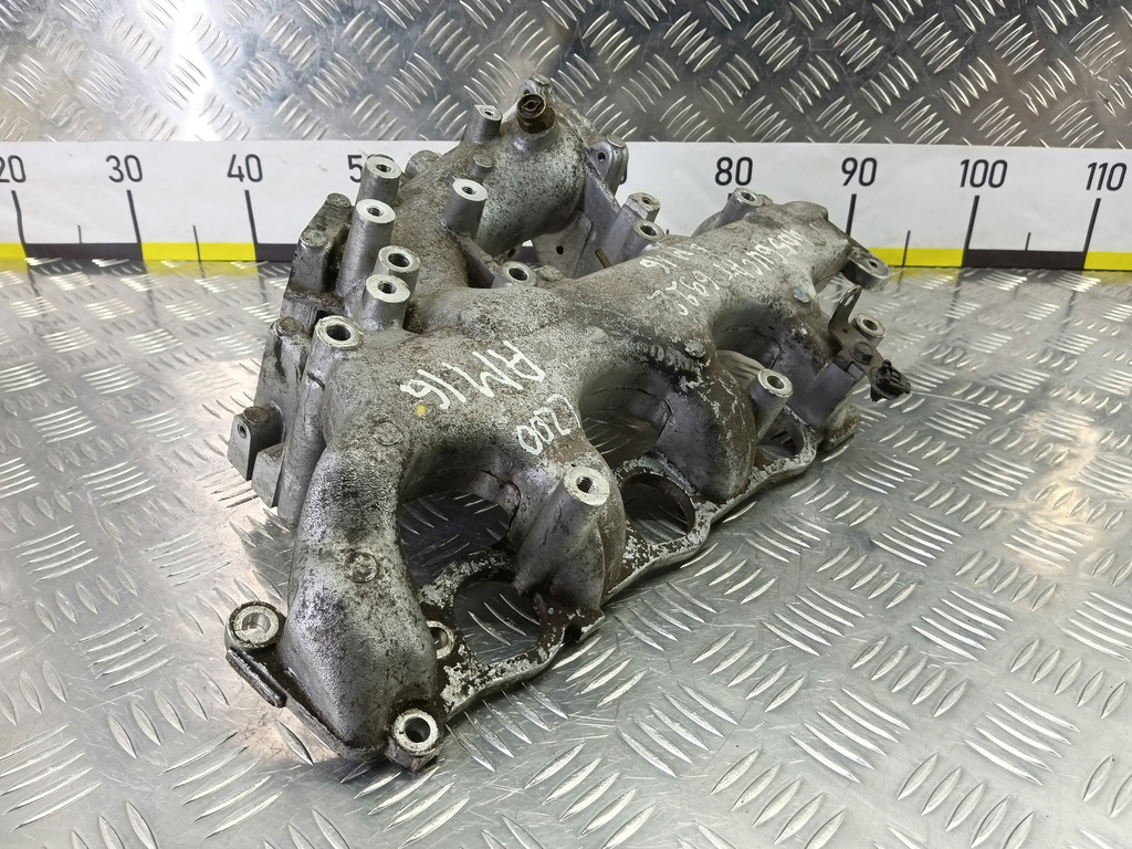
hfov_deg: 73.9
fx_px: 752
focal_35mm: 23
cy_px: 424
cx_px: 566
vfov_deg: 58.9
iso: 153
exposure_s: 1/50
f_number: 1.6
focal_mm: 4.11
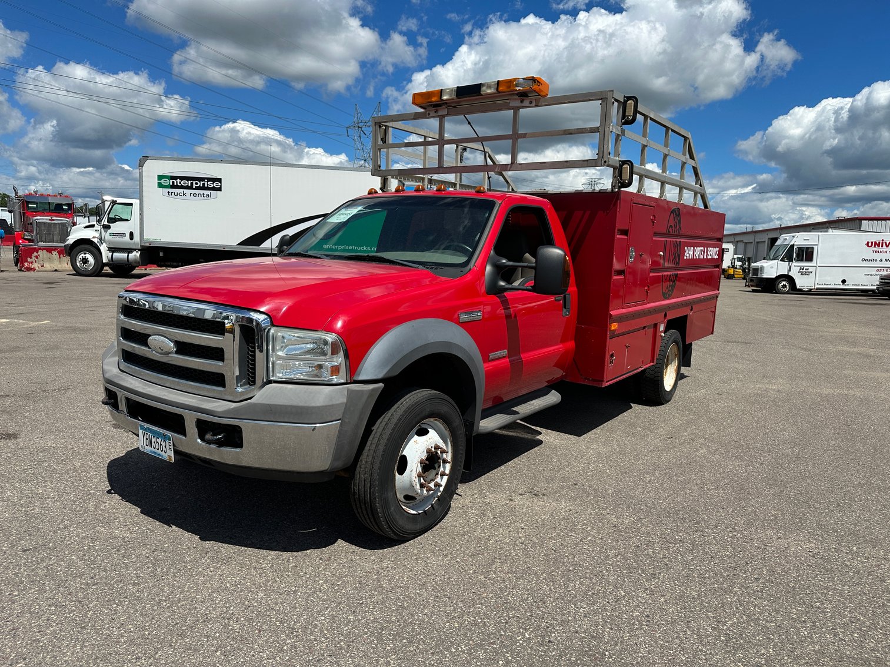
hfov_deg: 71.6
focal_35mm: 24
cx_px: 445
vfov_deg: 56.8
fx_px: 617
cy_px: 334
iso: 80
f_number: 1.78
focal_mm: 6.86
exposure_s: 1/6211
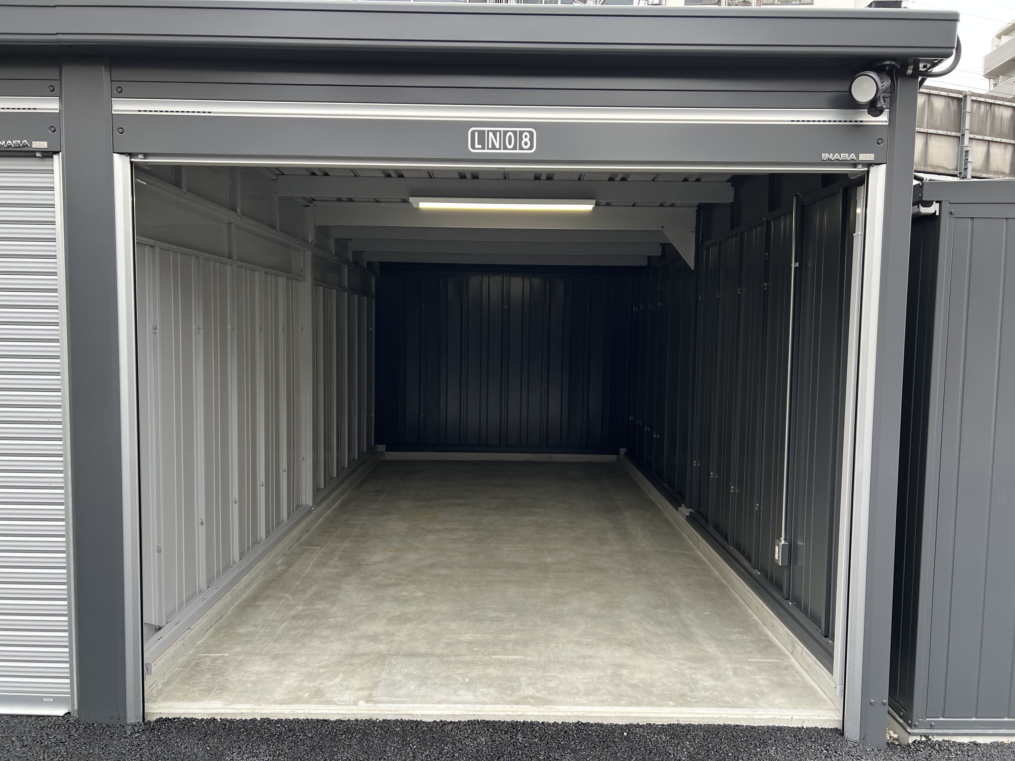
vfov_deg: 53.1
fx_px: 762
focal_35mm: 26
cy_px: 380
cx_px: 508
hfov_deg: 67.3
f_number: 1.5
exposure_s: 1/121
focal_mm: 5.7
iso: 40
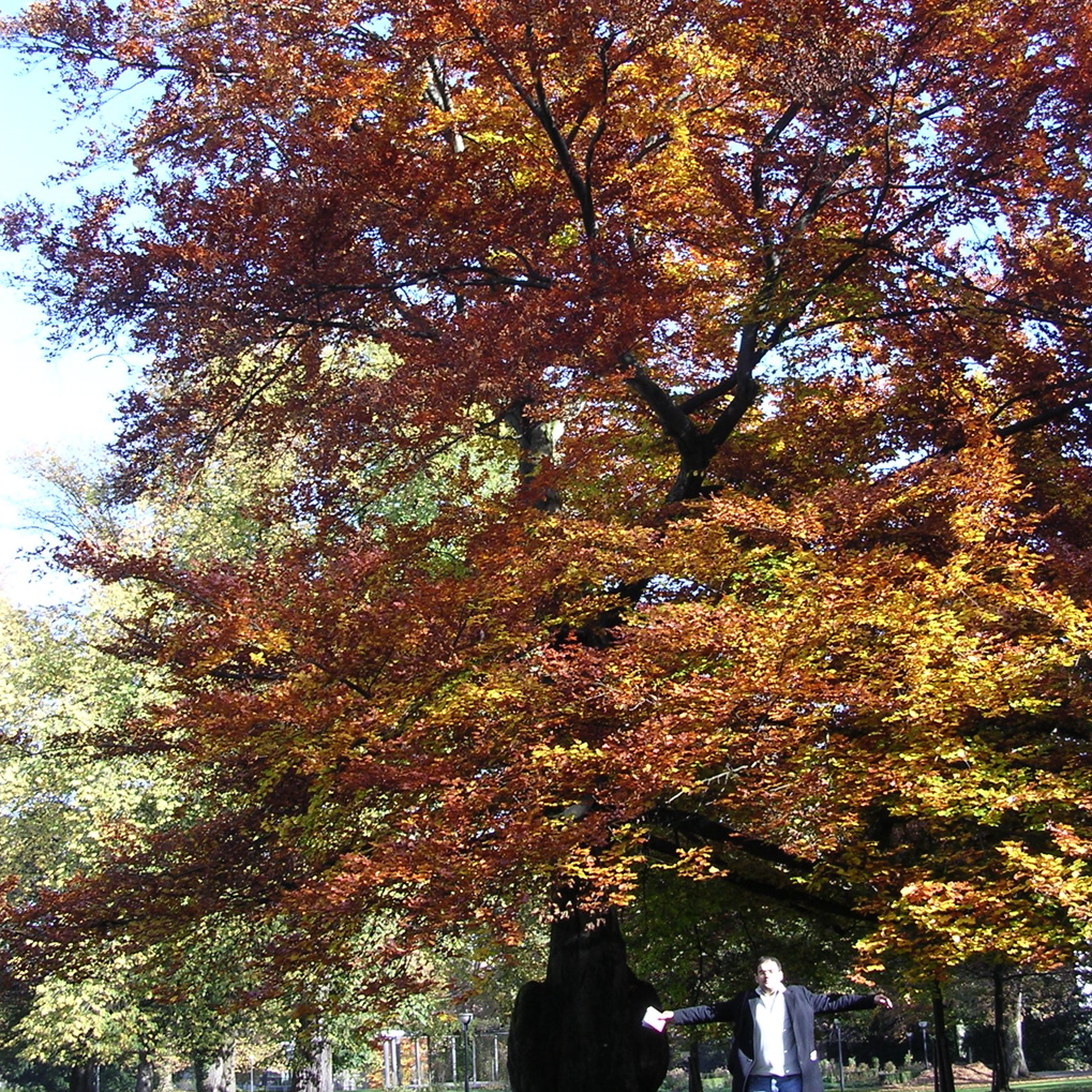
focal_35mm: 45
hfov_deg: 37.6
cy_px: 499
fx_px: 1606
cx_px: 547
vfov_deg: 37.5
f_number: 2.8
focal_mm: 5.8
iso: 100
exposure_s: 1/136
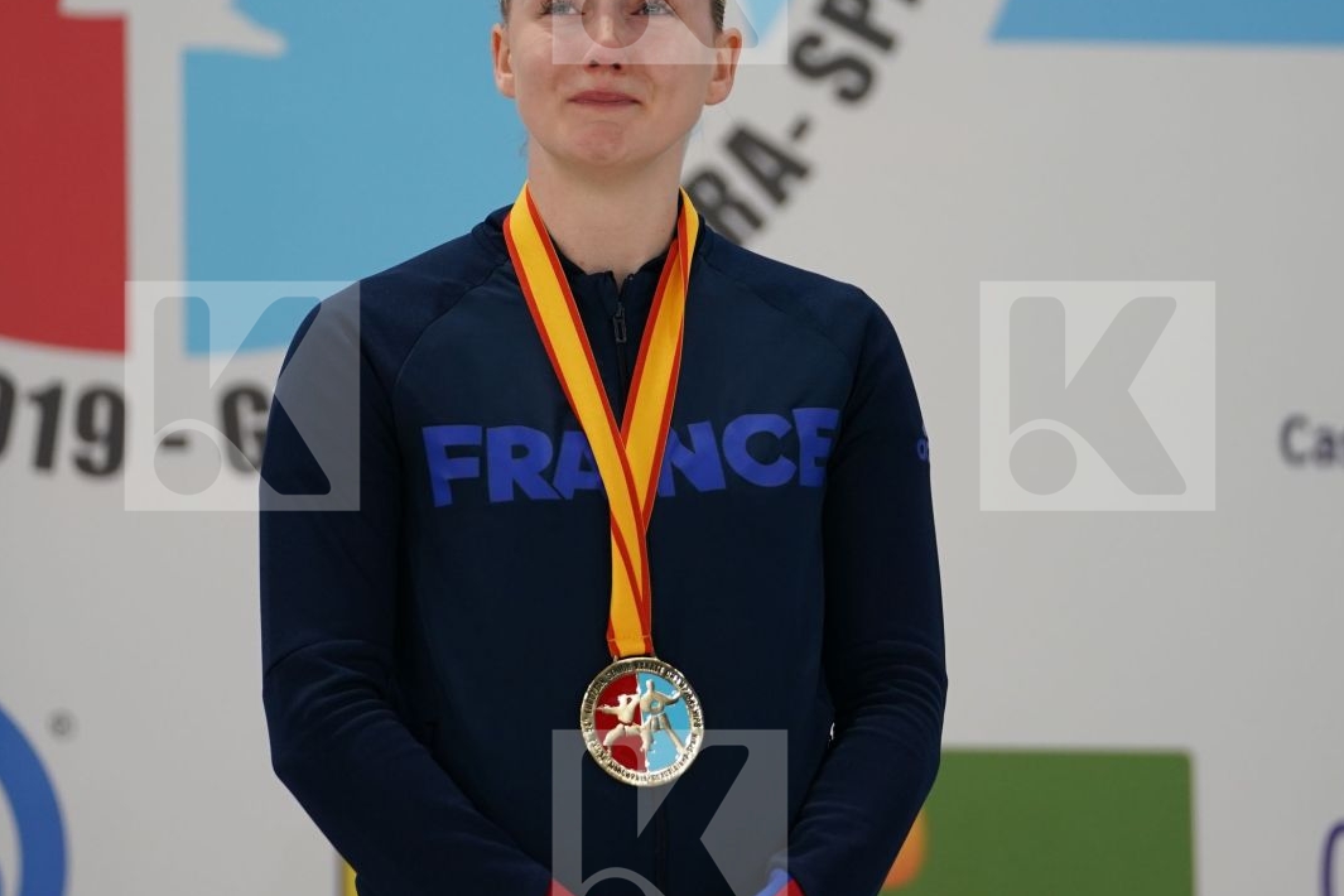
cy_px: 396
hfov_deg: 7.0
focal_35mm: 294
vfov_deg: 4.7
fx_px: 10975
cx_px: 670
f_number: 2.8
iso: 800
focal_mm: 174
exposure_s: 1/250
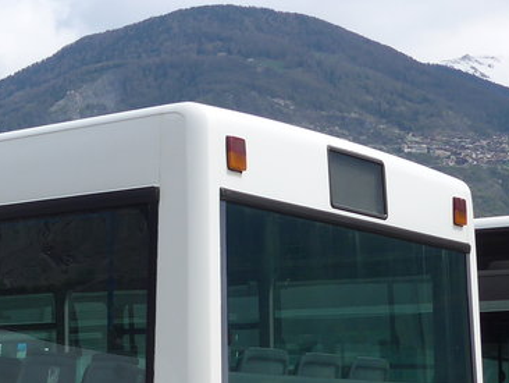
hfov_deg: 19.4
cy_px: 292
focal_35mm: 95
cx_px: -106
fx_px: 1398
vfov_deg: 15.5
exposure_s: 1/2000
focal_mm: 6
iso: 80
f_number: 2.8
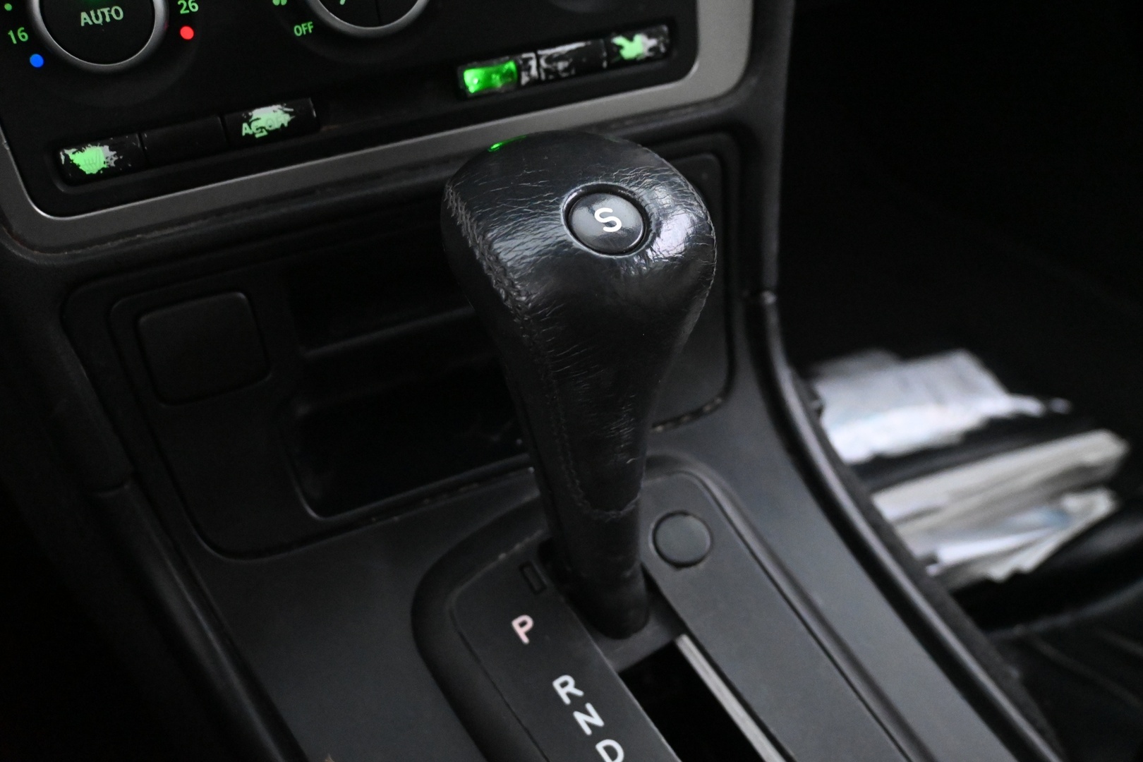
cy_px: 381
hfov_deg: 57.2
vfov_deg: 40.0
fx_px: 1048
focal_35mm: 33
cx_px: 572
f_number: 4
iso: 9000
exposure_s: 1/40
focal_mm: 22
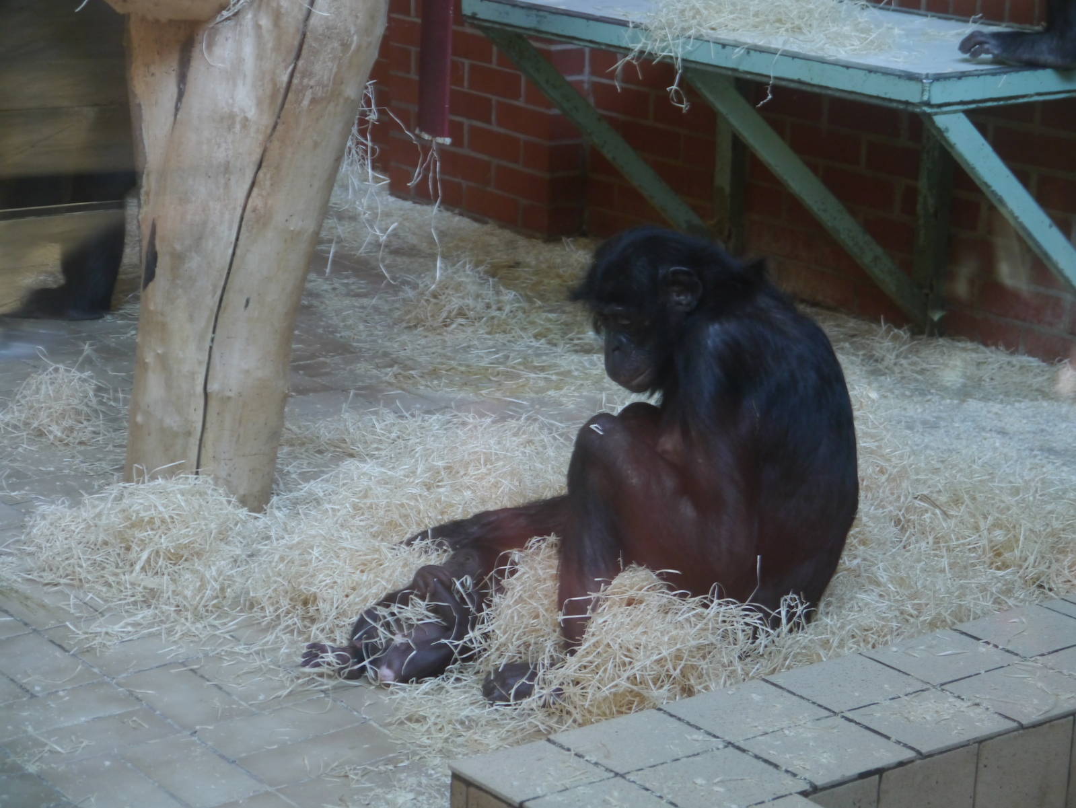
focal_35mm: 84
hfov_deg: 23.3
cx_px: 538
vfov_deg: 17.6
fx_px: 2612
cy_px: 404
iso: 800
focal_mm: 42
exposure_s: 1/20
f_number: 5.6
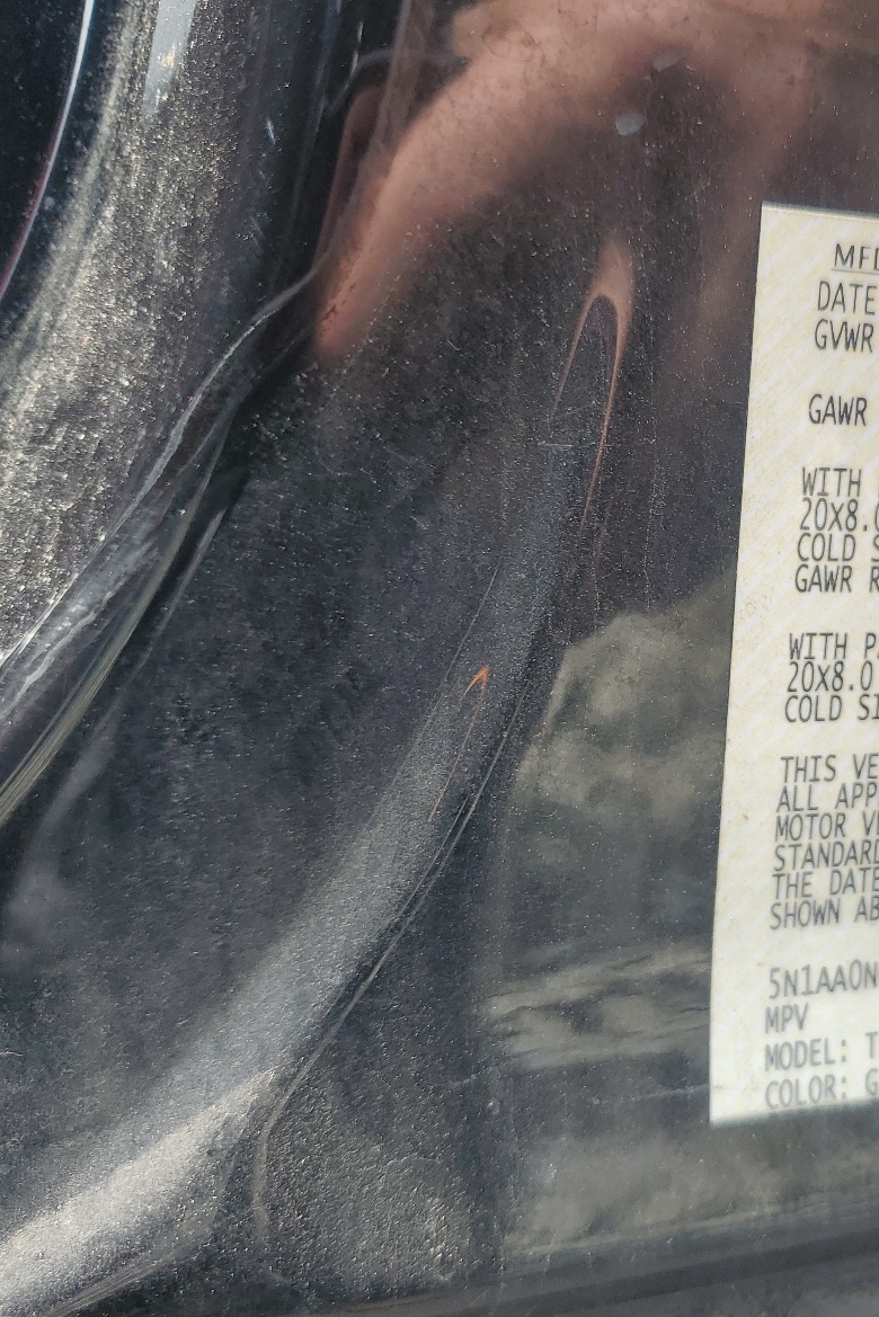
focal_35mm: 37
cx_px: 789
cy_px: 674
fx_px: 1354
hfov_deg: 34.0
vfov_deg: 51.9
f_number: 1.5
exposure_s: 1/137
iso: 50
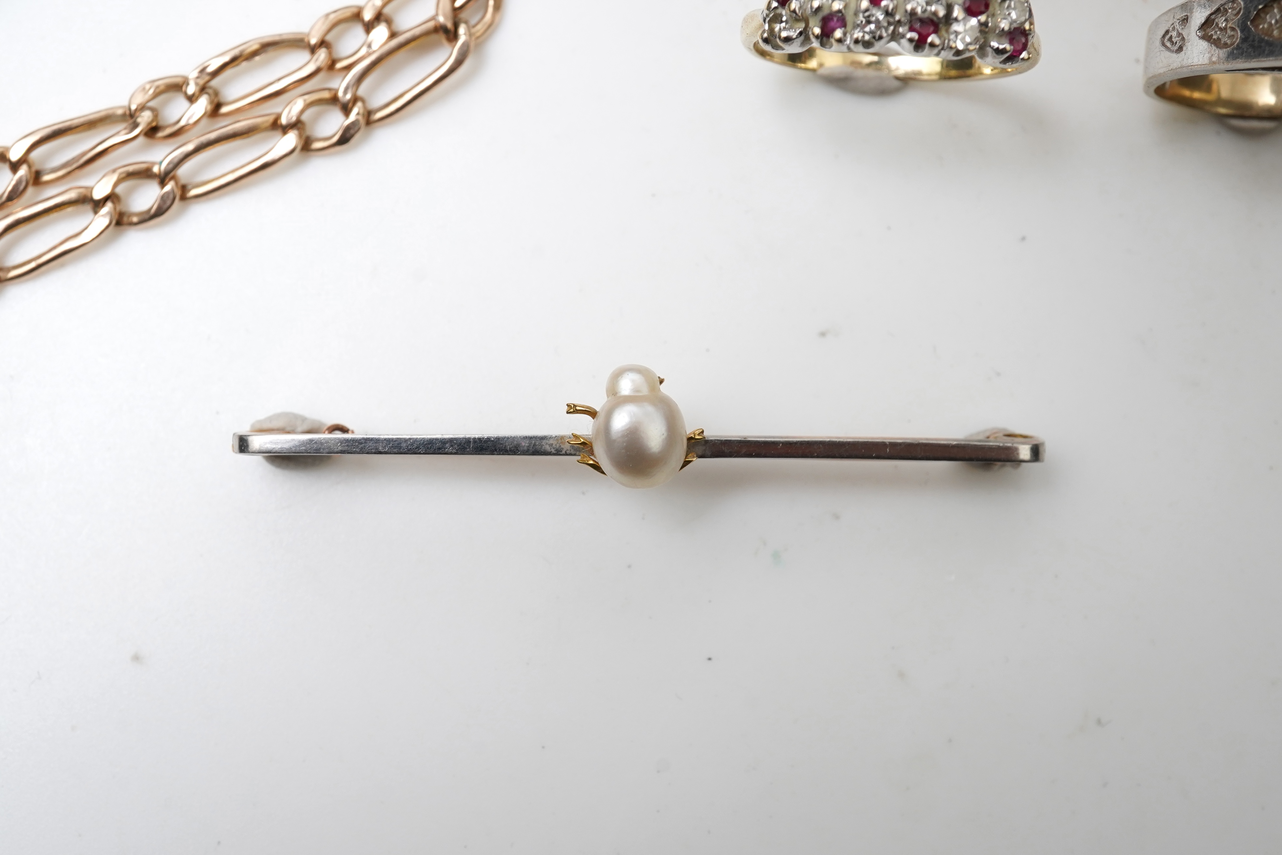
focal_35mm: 45
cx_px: 641
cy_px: 428
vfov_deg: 29.9
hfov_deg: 43.6
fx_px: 1602
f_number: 18
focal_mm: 30
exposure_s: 1/125
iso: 500
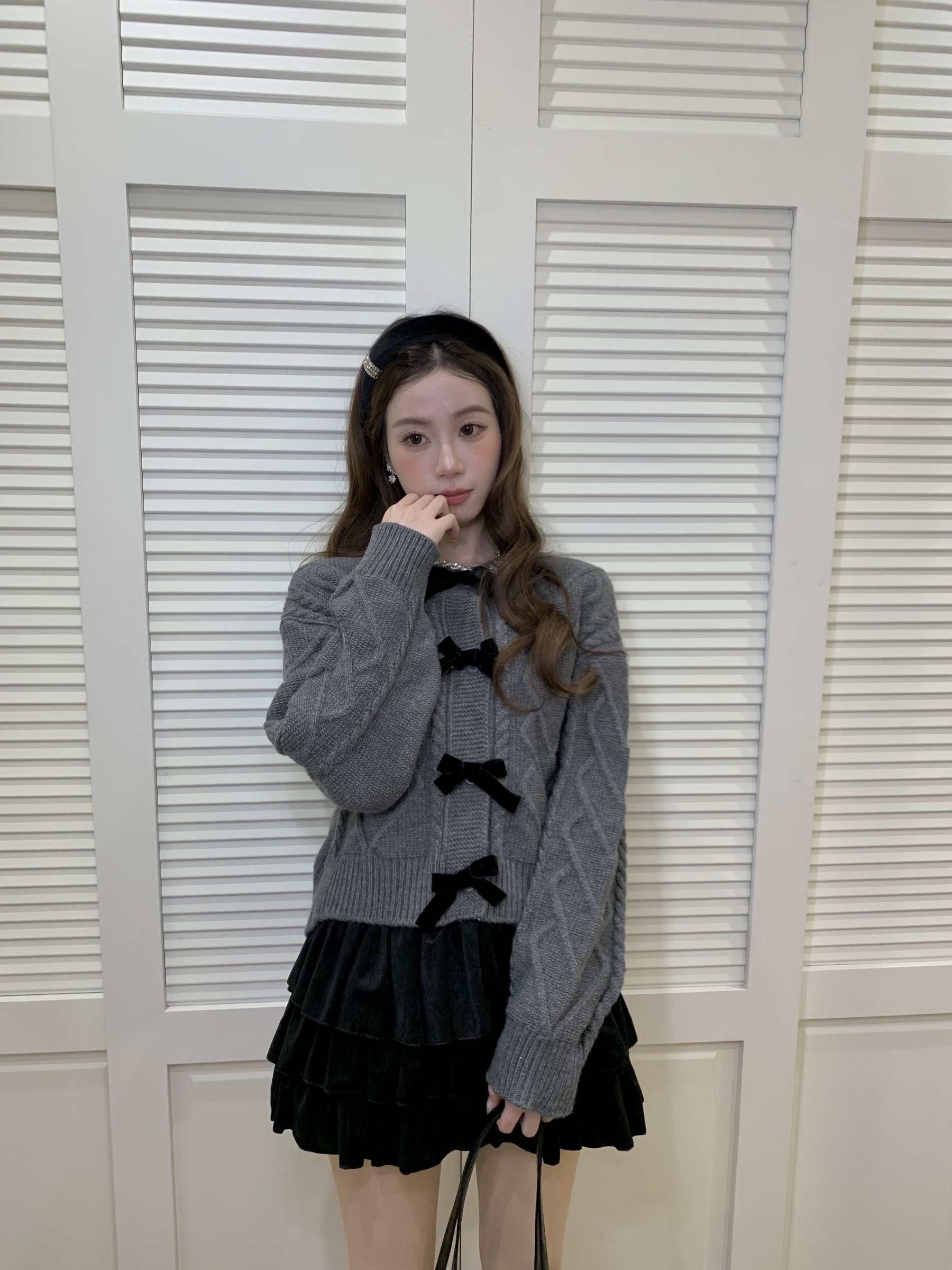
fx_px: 953
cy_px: 635
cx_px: 476
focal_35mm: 26
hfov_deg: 53.1
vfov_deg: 67.3
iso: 100
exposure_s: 1/107
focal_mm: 4.25
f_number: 1.8
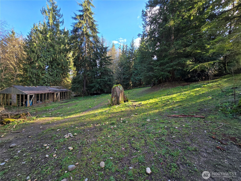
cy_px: 90
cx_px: 120
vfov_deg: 89.9
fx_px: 91
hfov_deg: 106.2
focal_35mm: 13
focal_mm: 2.2
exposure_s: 1/221
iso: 50
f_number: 2.2
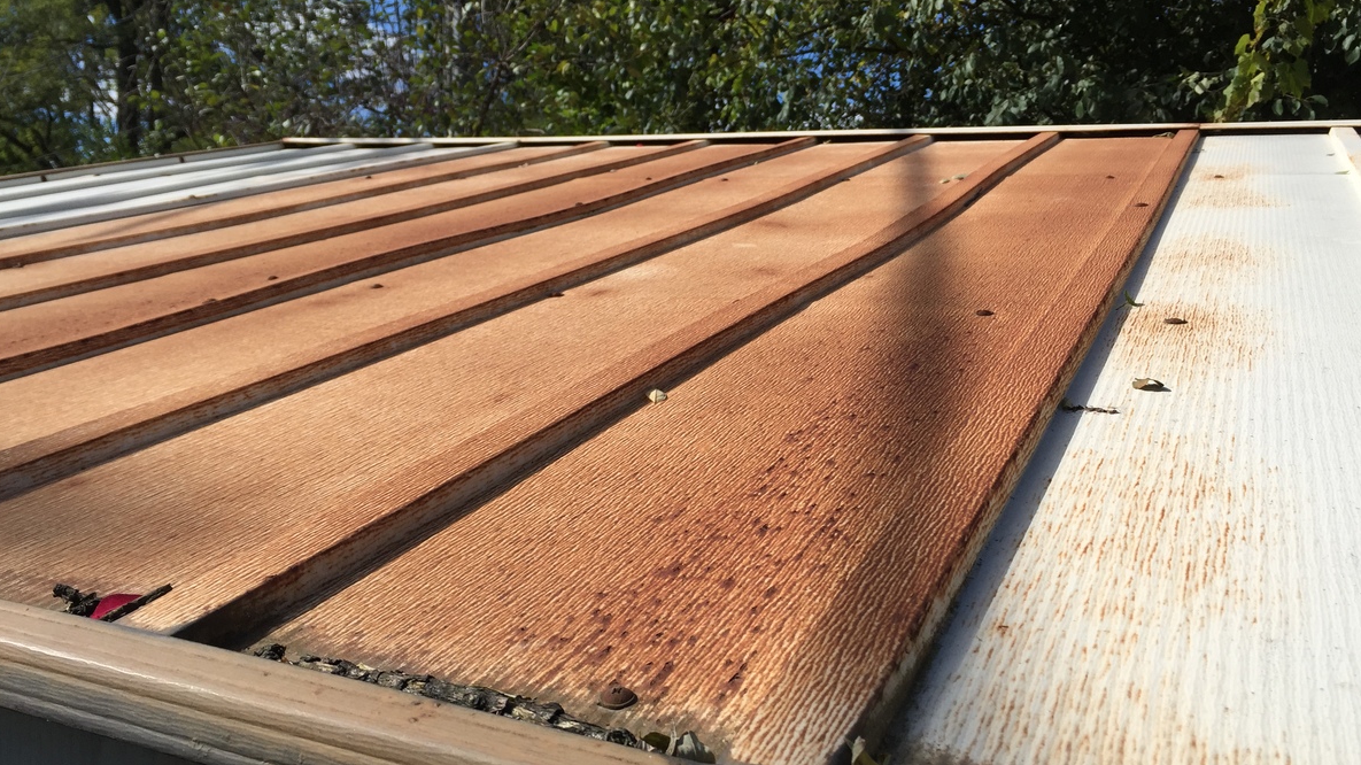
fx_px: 1155
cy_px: 388
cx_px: 676
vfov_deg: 36.7
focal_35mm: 32
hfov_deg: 61.0
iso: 32
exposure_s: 1/2475
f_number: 2.2
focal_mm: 4.15
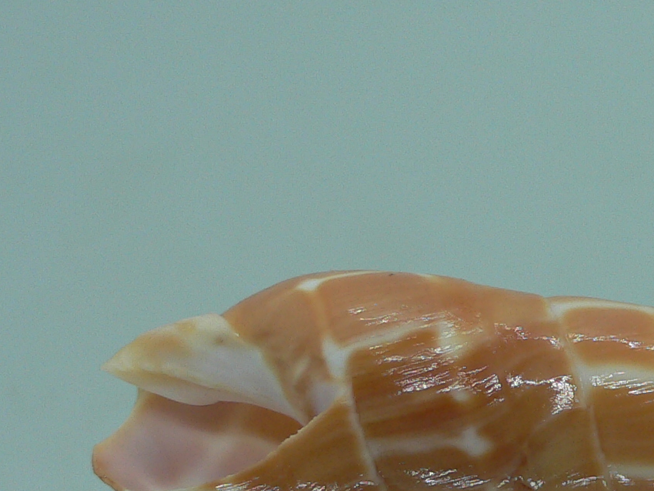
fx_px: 1569
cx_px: 691
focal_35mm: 83
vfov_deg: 17.5
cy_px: 451
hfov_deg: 22.4
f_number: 2.8
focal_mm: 4.6
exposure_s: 1/60
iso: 80
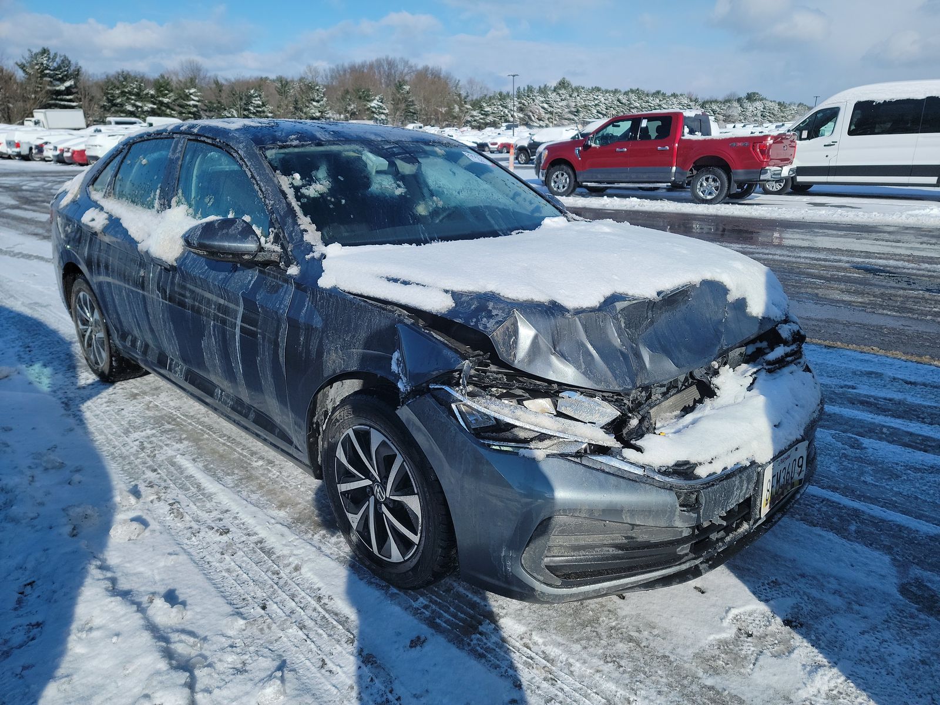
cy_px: 352
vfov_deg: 56.8
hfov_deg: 71.6
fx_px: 652
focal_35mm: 24
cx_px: 470
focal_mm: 6.7
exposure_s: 1/1496
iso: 50
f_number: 1.8
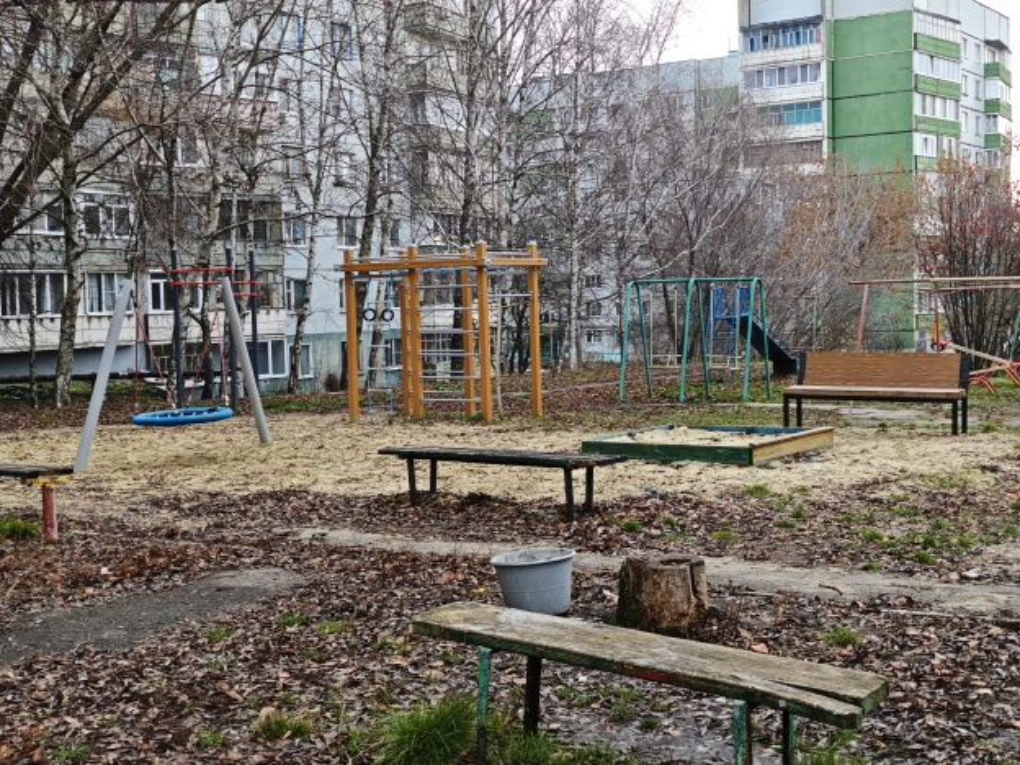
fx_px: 1355
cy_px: 382
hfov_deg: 41.2
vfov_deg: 31.5
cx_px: 510
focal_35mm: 46
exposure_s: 1/110
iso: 50
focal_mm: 6.55
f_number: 1.62
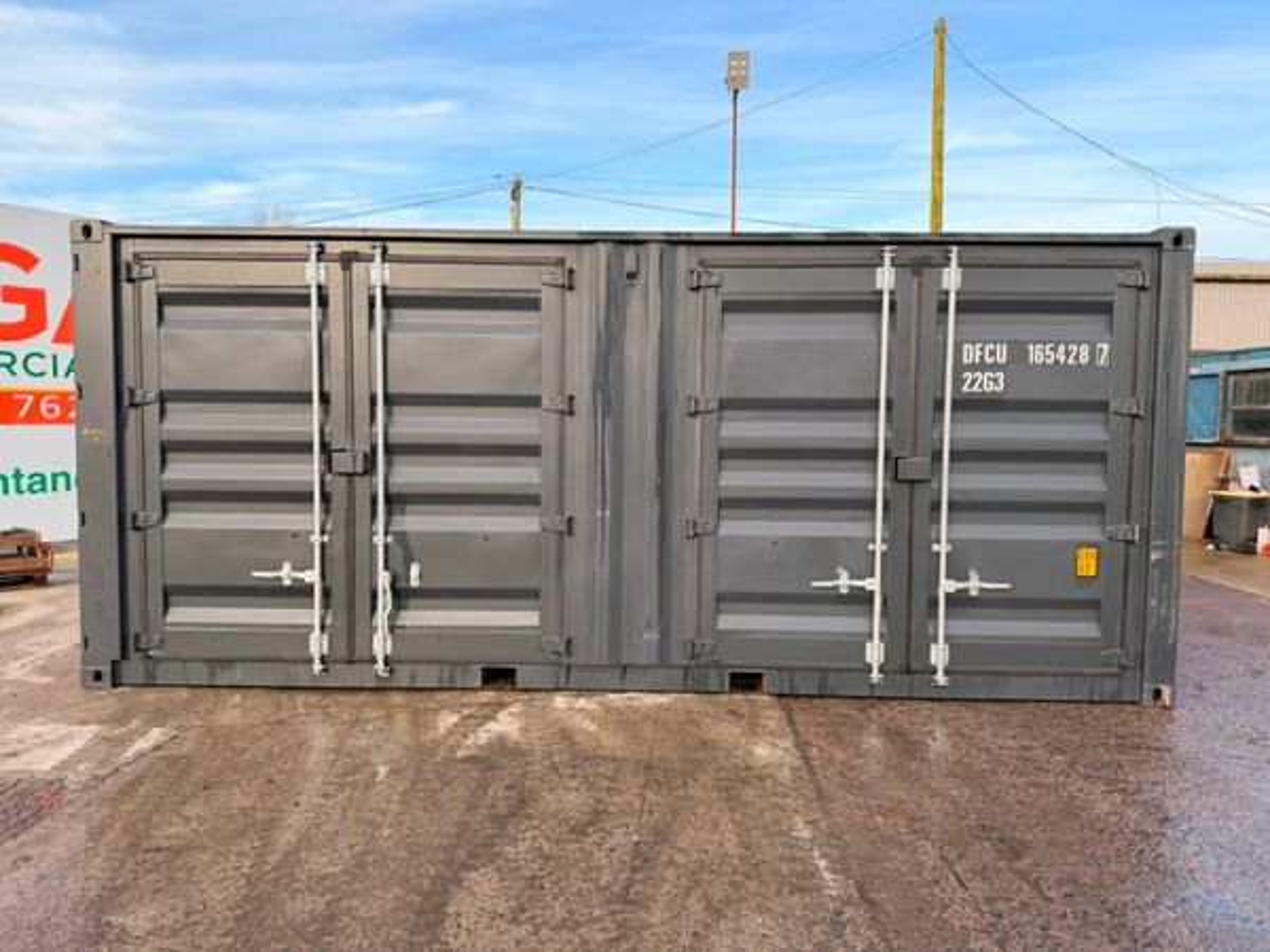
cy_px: 476
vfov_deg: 56.8
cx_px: 635
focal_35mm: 24
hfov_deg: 71.6
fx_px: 881
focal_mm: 6.76
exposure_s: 1/632
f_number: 1.78
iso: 100
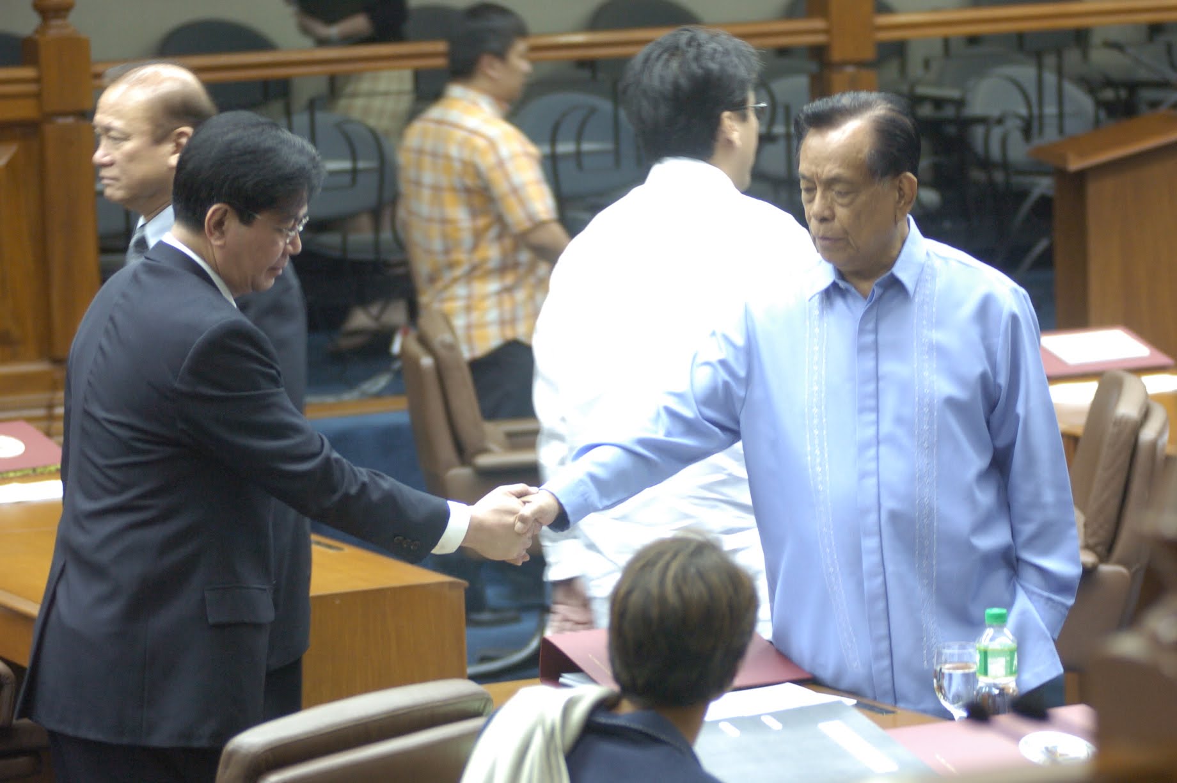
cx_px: 588
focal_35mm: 150
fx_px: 4901
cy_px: 392
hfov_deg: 13.7
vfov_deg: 9.1
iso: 640
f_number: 2.8
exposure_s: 1/50
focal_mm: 100
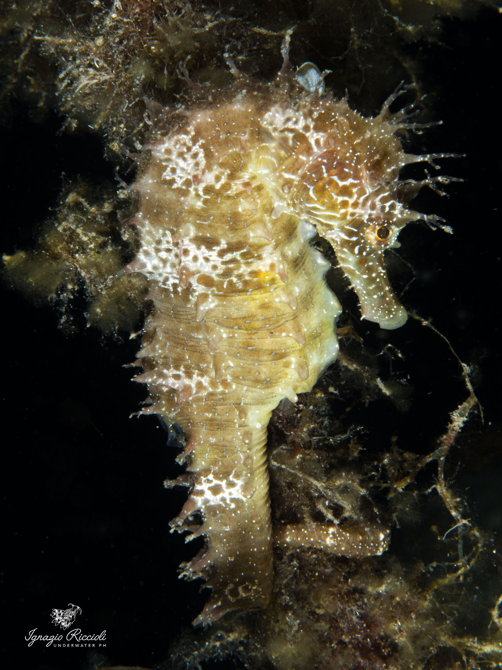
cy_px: 335
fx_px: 2320
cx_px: 251
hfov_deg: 12.3
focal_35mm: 120
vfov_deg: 16.4
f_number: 20
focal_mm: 60
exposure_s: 1/125
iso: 200
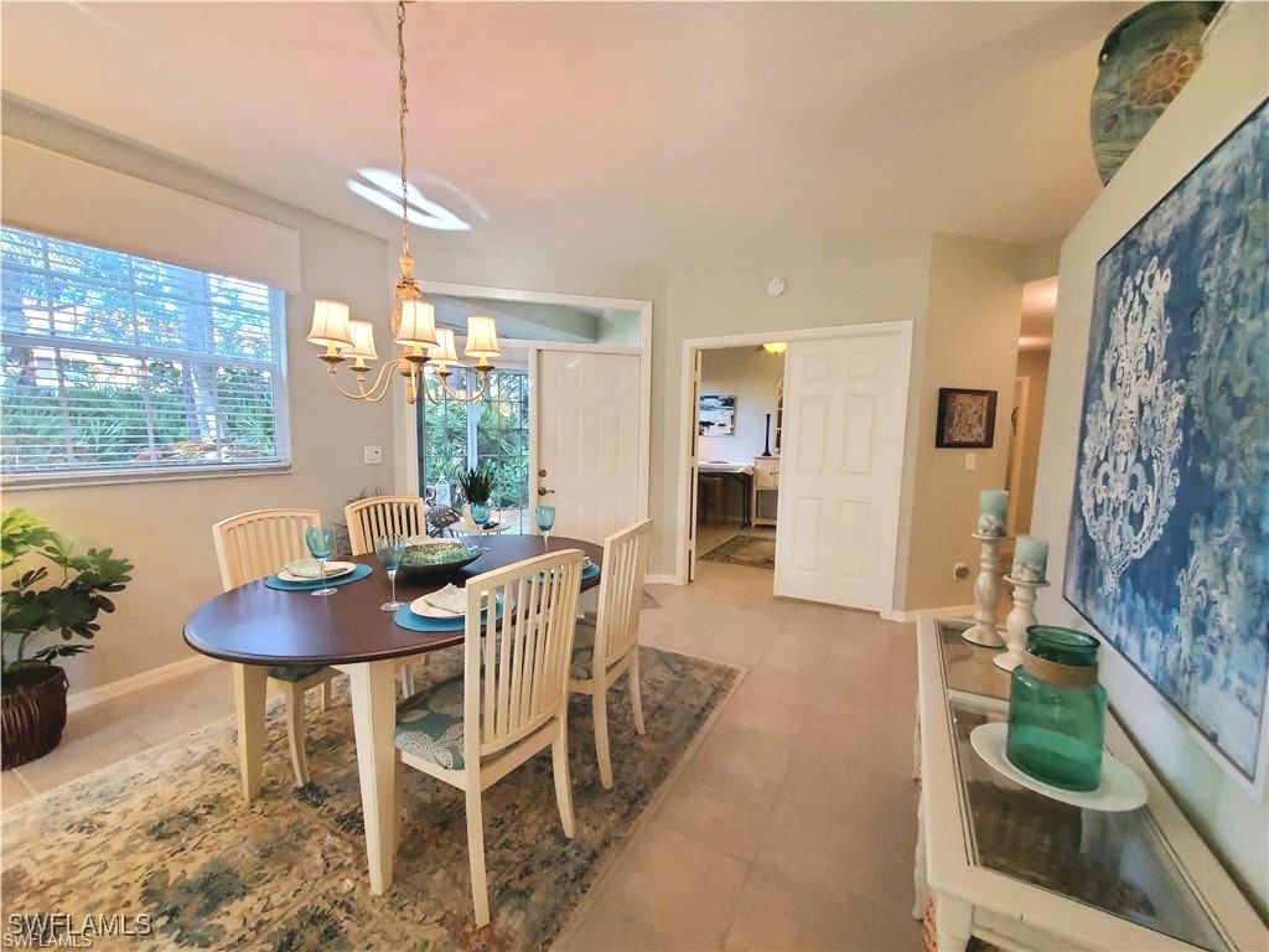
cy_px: 476
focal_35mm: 13
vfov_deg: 89.9
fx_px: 477
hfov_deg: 106.2
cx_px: 634
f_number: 2.2
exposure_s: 1/60.2
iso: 320
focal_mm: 1.8
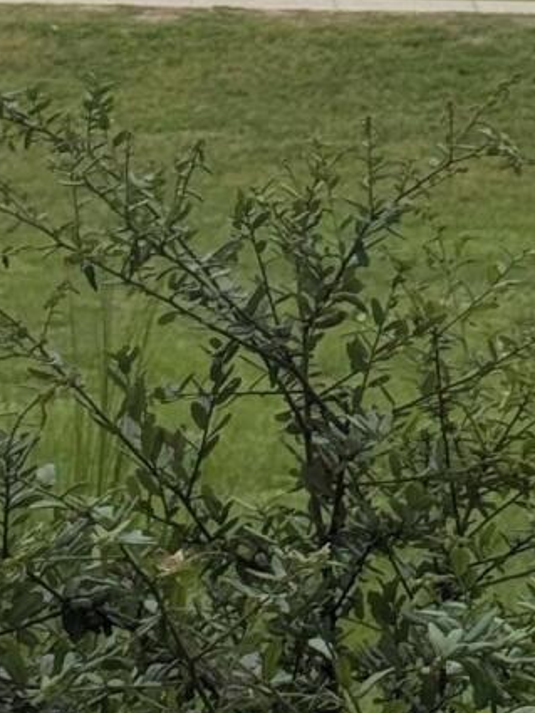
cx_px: 23
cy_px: -377
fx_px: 4655
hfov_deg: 6.6
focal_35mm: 226
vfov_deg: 8.5
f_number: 1.78
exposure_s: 1/7143
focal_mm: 6.76
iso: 64
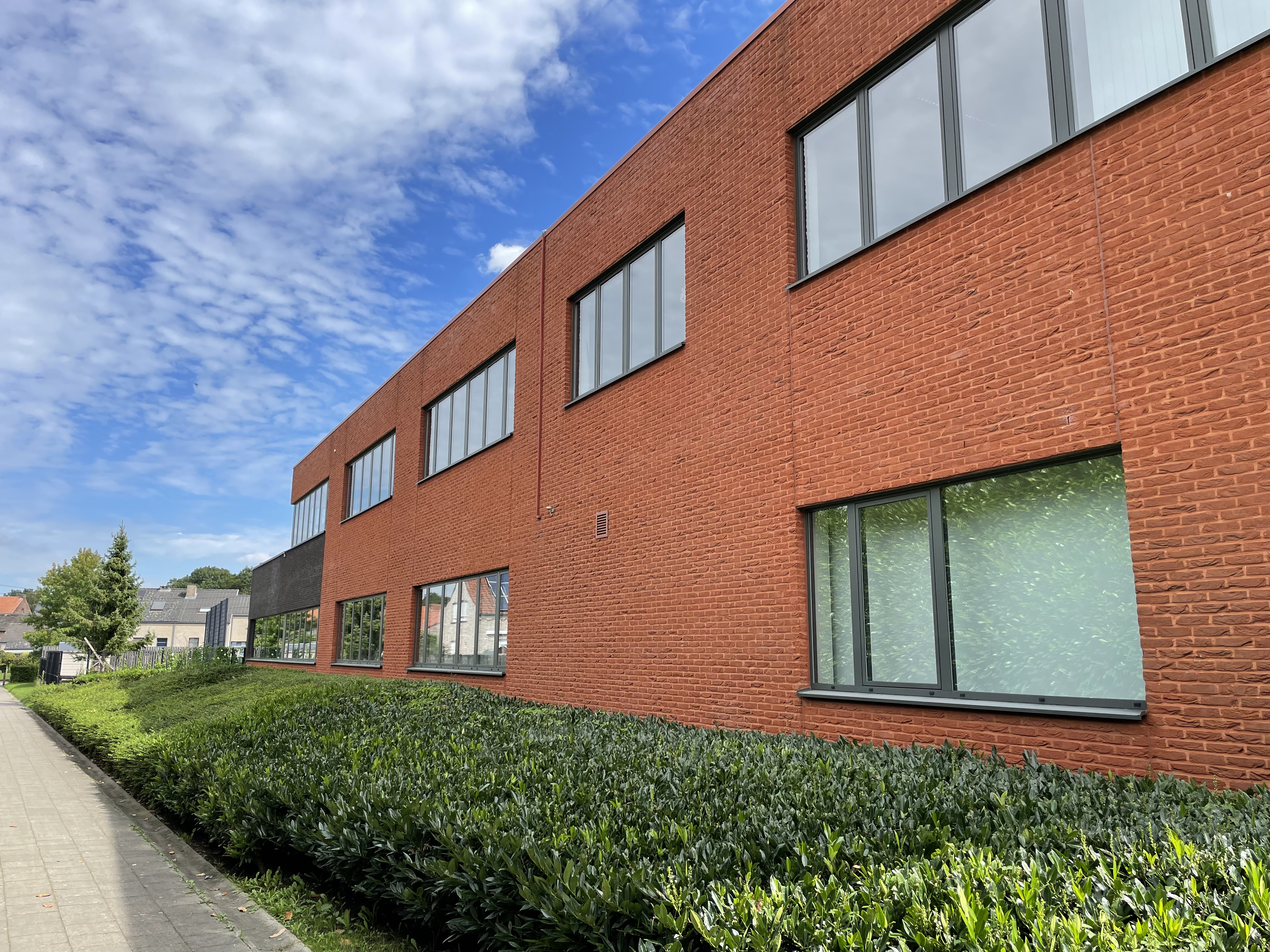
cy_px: 476
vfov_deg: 53.1
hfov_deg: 67.3
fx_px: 954
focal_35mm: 26
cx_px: 635
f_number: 1.6
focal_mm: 4.2
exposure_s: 1/2132
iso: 32
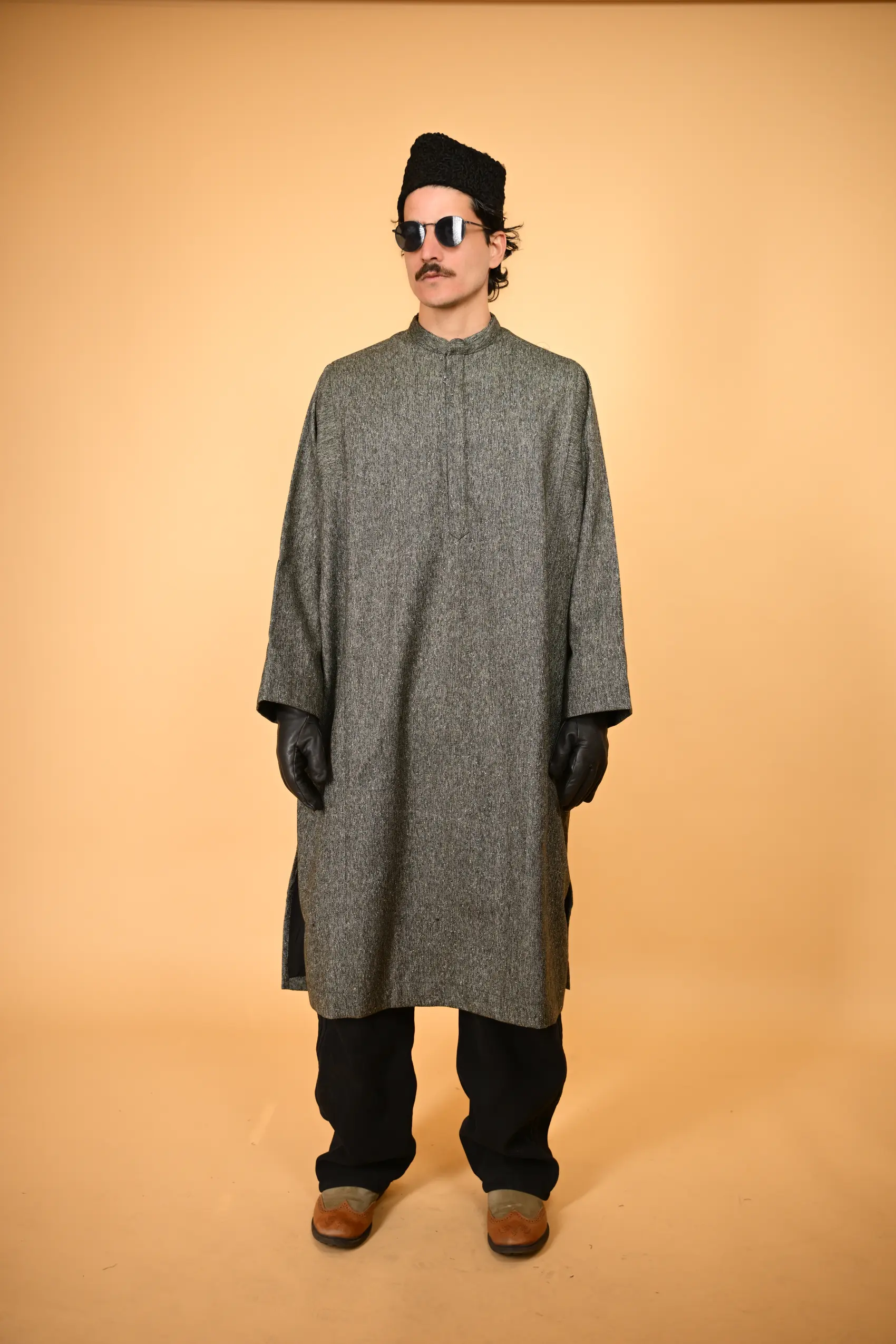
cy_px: 672
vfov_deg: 50.7
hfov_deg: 35.1
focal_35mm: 38
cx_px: 448
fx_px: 1419
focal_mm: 38
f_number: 2.8
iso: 320
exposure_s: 1/320
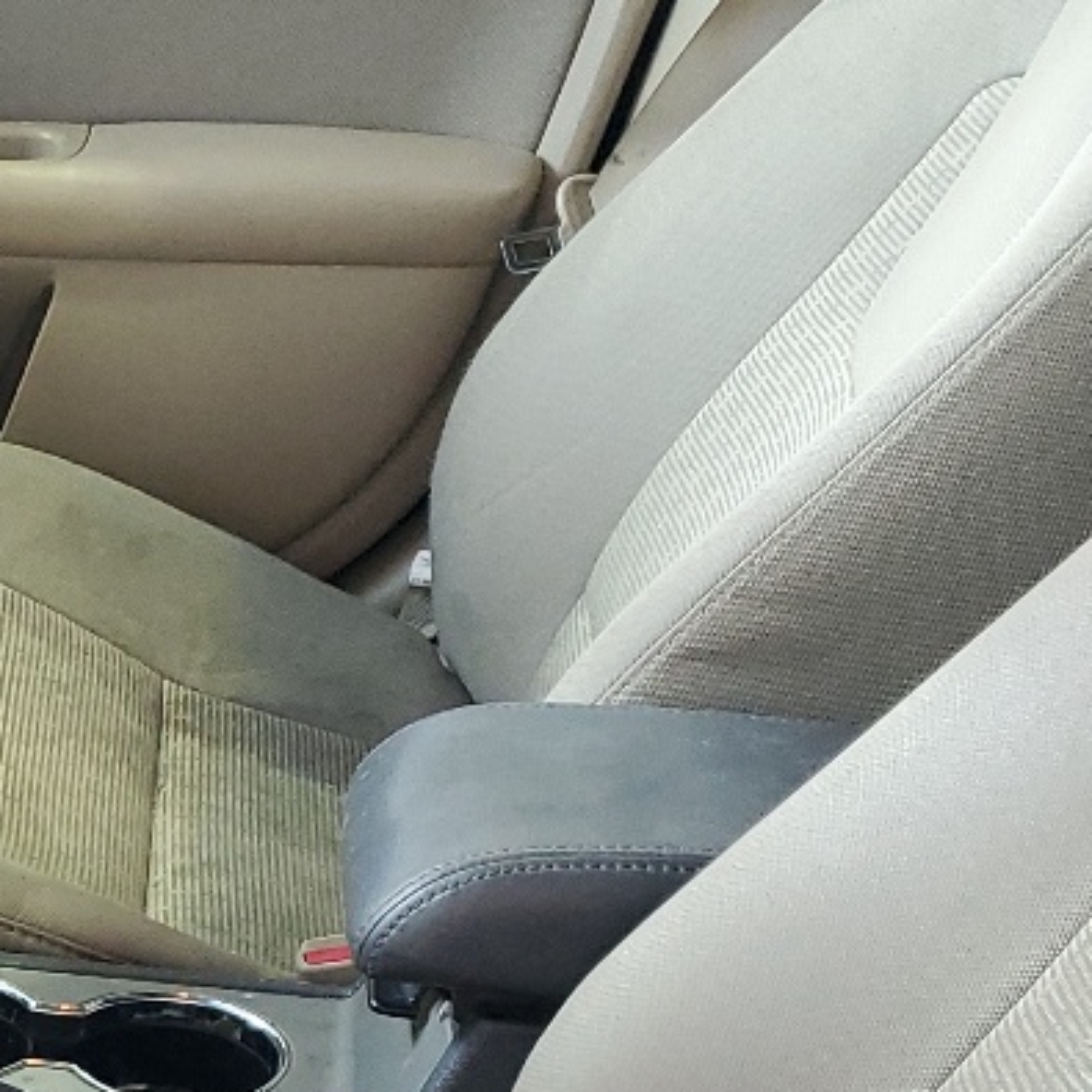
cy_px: 1194
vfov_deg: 18.0
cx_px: -321
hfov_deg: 17.5
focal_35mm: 93
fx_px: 3319
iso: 164
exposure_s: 1/60.2
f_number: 1.5
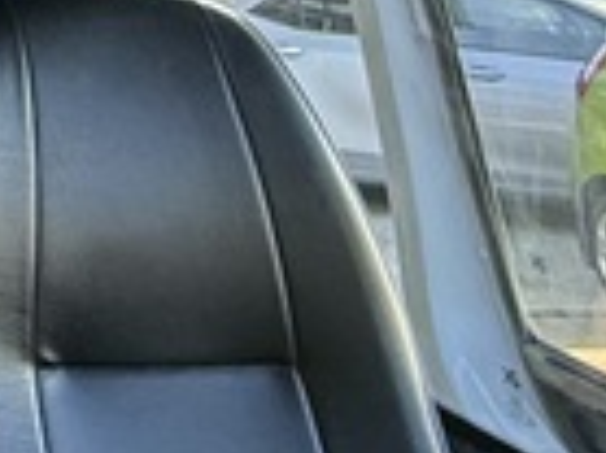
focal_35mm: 103
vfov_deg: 11.6
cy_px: -653
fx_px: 1802
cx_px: -606
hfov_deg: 15.3
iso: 320
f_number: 2.2
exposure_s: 1/89
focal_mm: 2.22
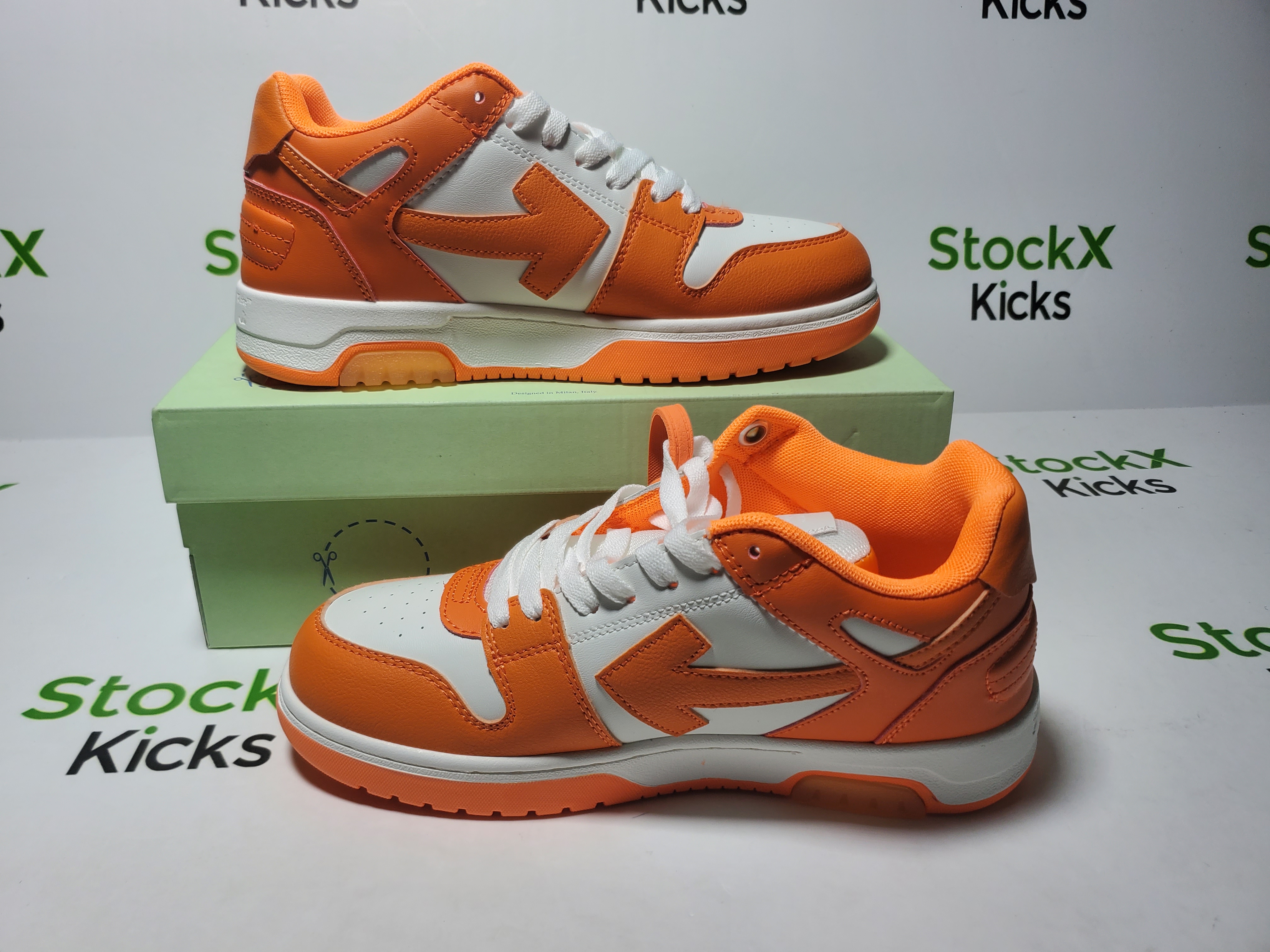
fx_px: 954
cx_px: 635
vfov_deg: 53.1
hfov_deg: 67.3
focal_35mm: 26
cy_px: 476
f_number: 1.5
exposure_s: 1/651
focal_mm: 4.3
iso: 50
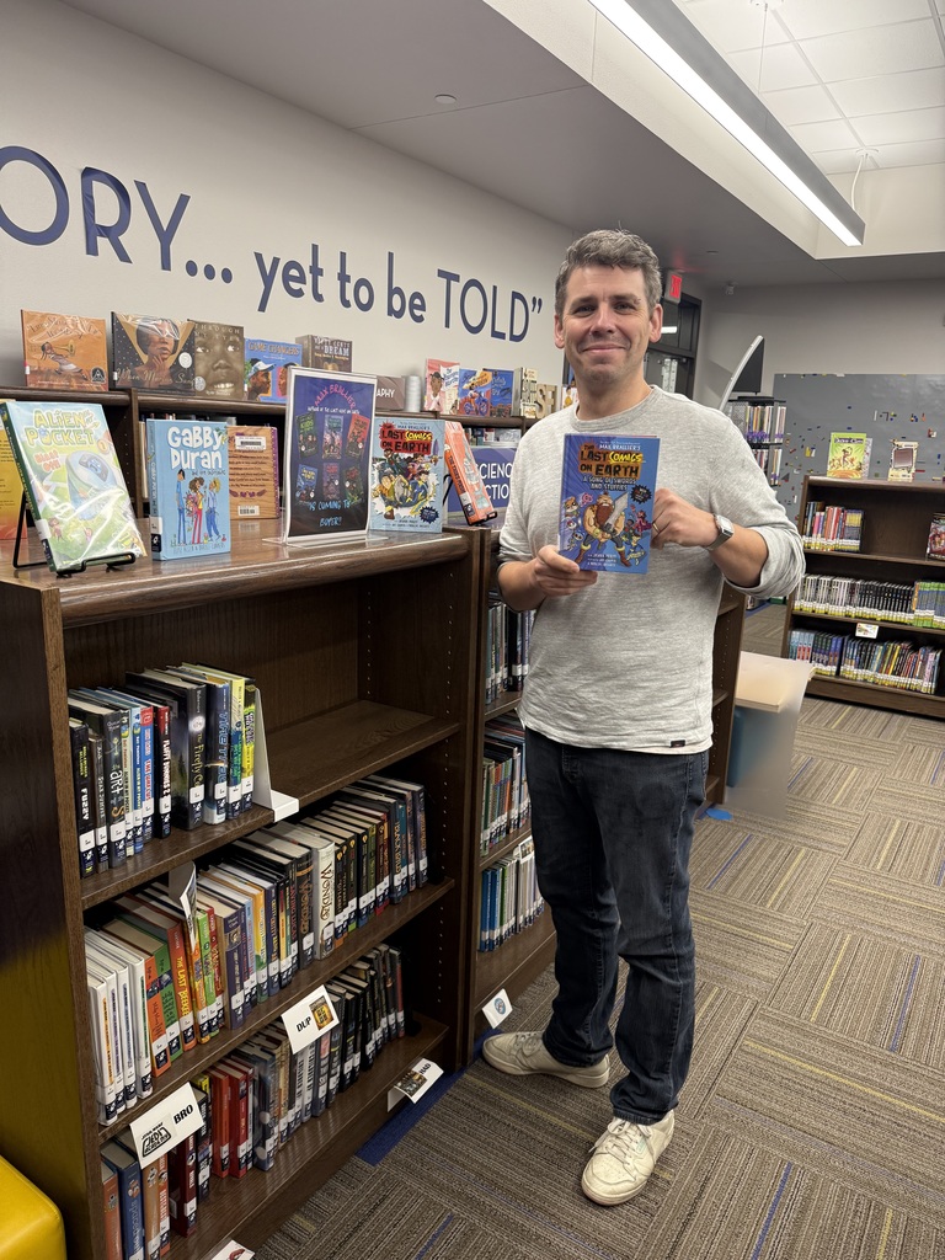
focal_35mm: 24
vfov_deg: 71.6
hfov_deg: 56.8
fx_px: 874
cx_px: 472
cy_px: 630
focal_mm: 6.76
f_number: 1.78
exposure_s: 1/120
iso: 160
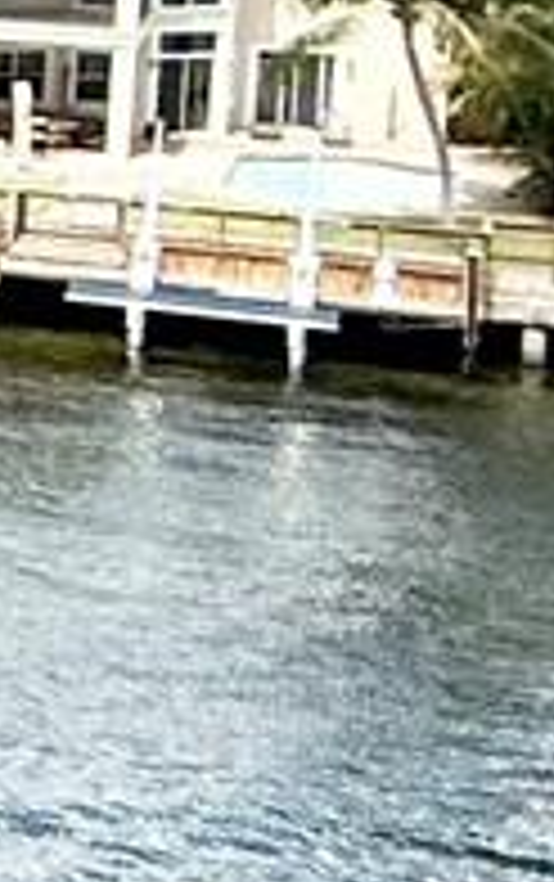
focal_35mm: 121
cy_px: -94
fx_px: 2914
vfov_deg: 16.7
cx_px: -2540
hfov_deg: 5.6
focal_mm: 2.22
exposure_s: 1/3125
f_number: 2.2
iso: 50
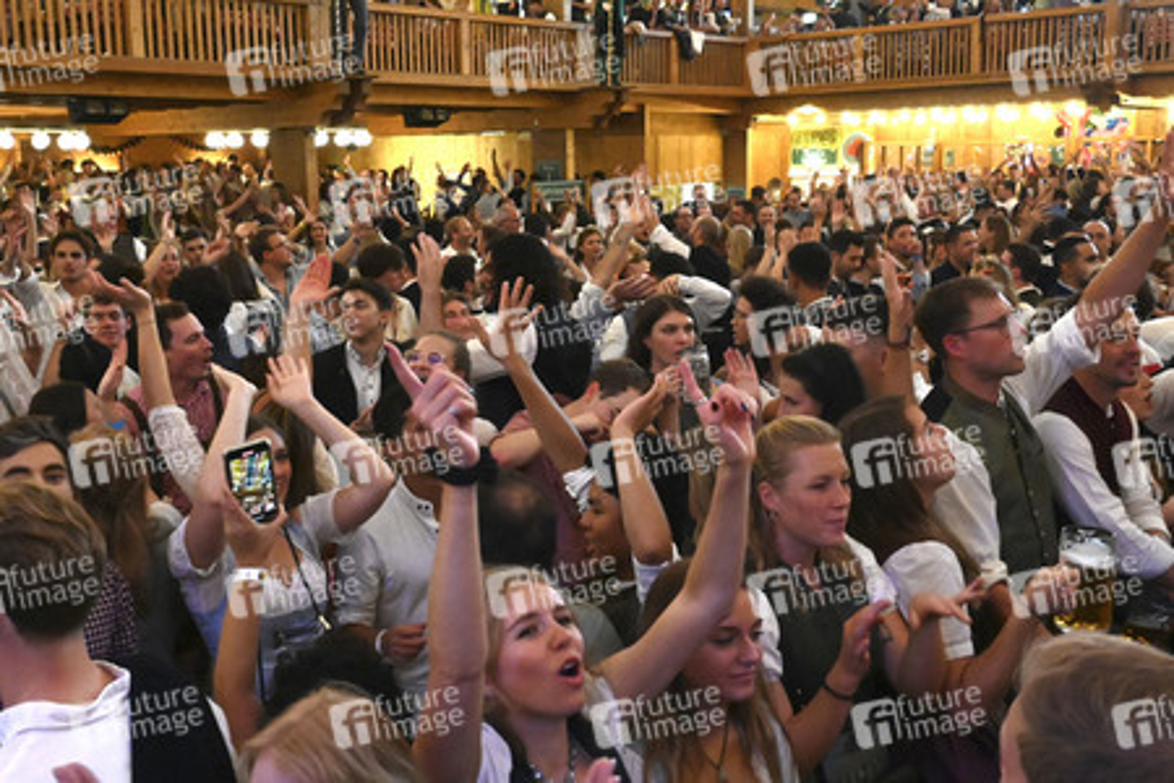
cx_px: 587
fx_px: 1174
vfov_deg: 36.9
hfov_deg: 53.1
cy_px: 392
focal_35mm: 36
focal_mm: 24
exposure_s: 1/200
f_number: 7.1
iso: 12800
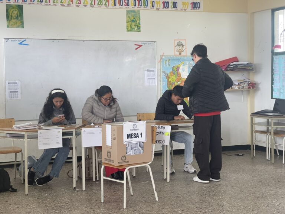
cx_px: 142
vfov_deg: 22.9
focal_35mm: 64
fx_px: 527
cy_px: 107
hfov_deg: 30.3
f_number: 2.2
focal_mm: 7.5
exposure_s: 1/60
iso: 125
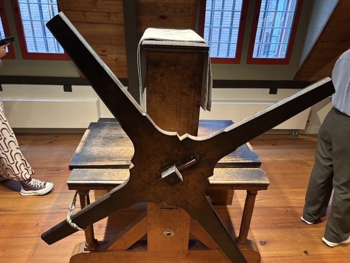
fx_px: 263
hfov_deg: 67.3
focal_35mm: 26
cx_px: 175
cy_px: 132
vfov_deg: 53.1
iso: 500
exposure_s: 1/43
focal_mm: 5.96
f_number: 1.6
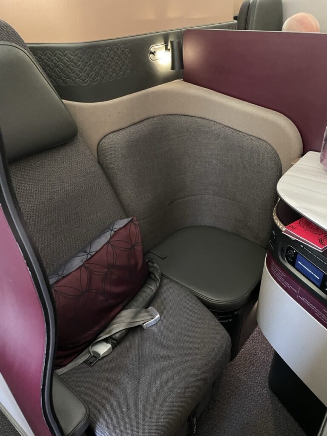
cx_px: 164
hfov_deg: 53.1
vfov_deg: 67.3
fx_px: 327
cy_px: 218
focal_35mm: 26
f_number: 1.6
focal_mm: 4.2
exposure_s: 1/29
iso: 800
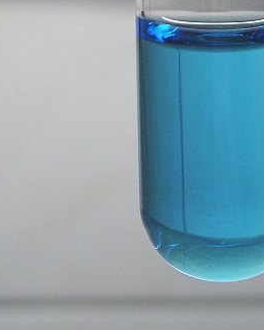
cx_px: 216
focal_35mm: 124
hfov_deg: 12.4
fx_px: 1211
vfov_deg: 15.4
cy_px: 53
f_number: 3.5
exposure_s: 1/125
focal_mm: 10.2
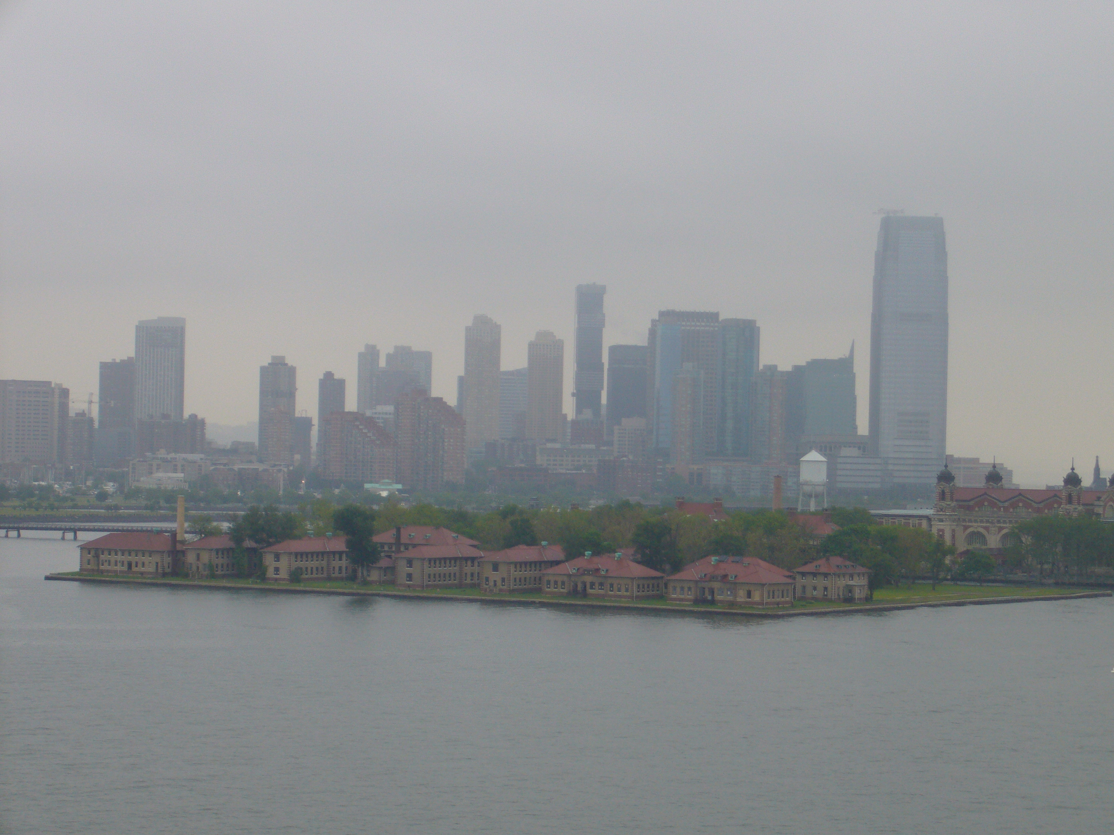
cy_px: 418
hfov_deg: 19.1
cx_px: 557
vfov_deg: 14.4
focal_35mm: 103
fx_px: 3315
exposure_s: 1/125
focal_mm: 17
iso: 80
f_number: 4.9
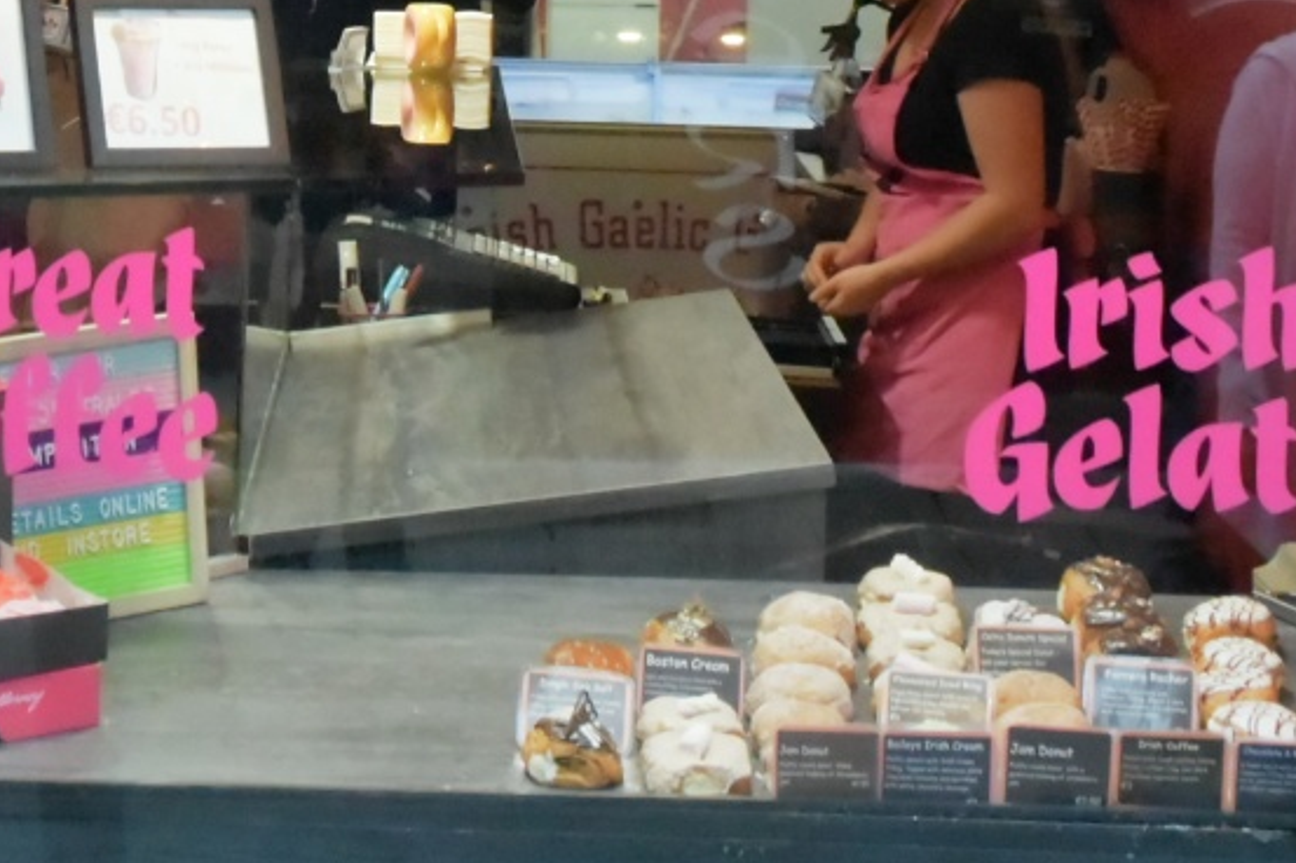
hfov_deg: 14.6
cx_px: 122
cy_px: -270
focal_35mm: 139
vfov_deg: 9.7
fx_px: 5001
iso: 5600
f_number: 4.5
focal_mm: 18
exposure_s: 1/500
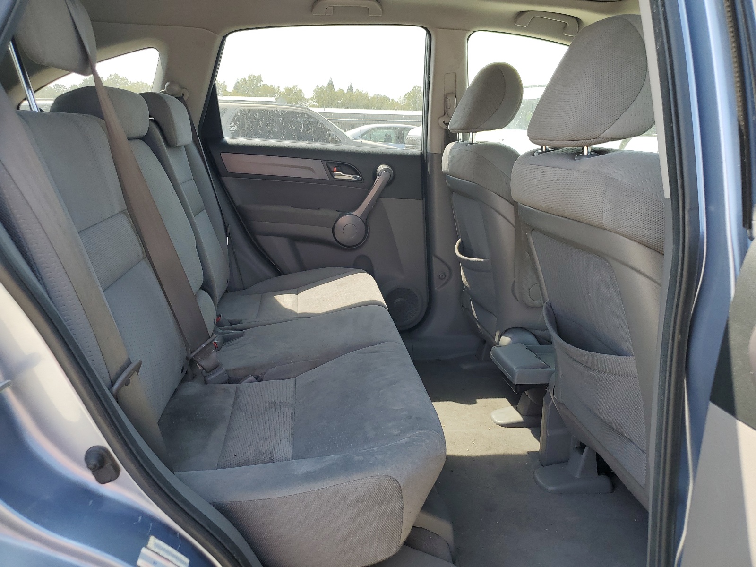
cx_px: 378
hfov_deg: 67.3
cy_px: 284
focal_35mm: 26
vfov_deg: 53.1
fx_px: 568
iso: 50
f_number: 1.5
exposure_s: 1/385
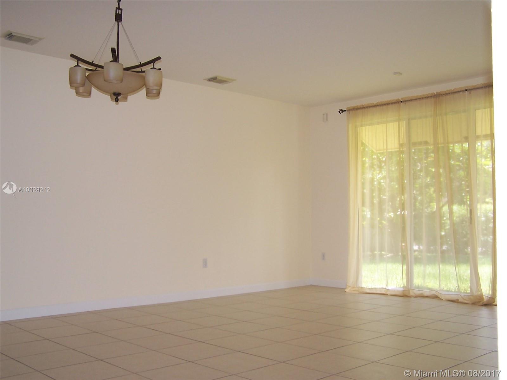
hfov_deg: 49.0
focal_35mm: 38
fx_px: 557
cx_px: 254
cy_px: 190
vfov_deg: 37.7
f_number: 2.8
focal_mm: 6.3
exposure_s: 1/60
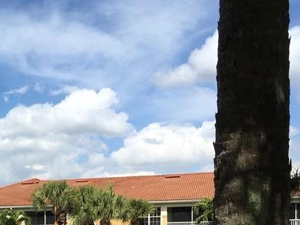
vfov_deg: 19.2
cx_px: -8
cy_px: 258
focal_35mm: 73
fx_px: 632
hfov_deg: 25.2
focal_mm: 4.15
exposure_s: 1/1972
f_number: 2.2
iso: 25
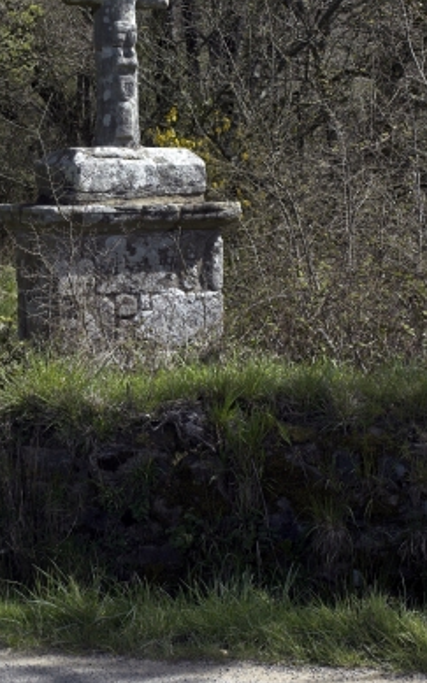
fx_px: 1689
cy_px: 251
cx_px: 134
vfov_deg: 22.8
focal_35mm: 91
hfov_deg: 14.4
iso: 100
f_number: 11
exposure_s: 1/125
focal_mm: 45
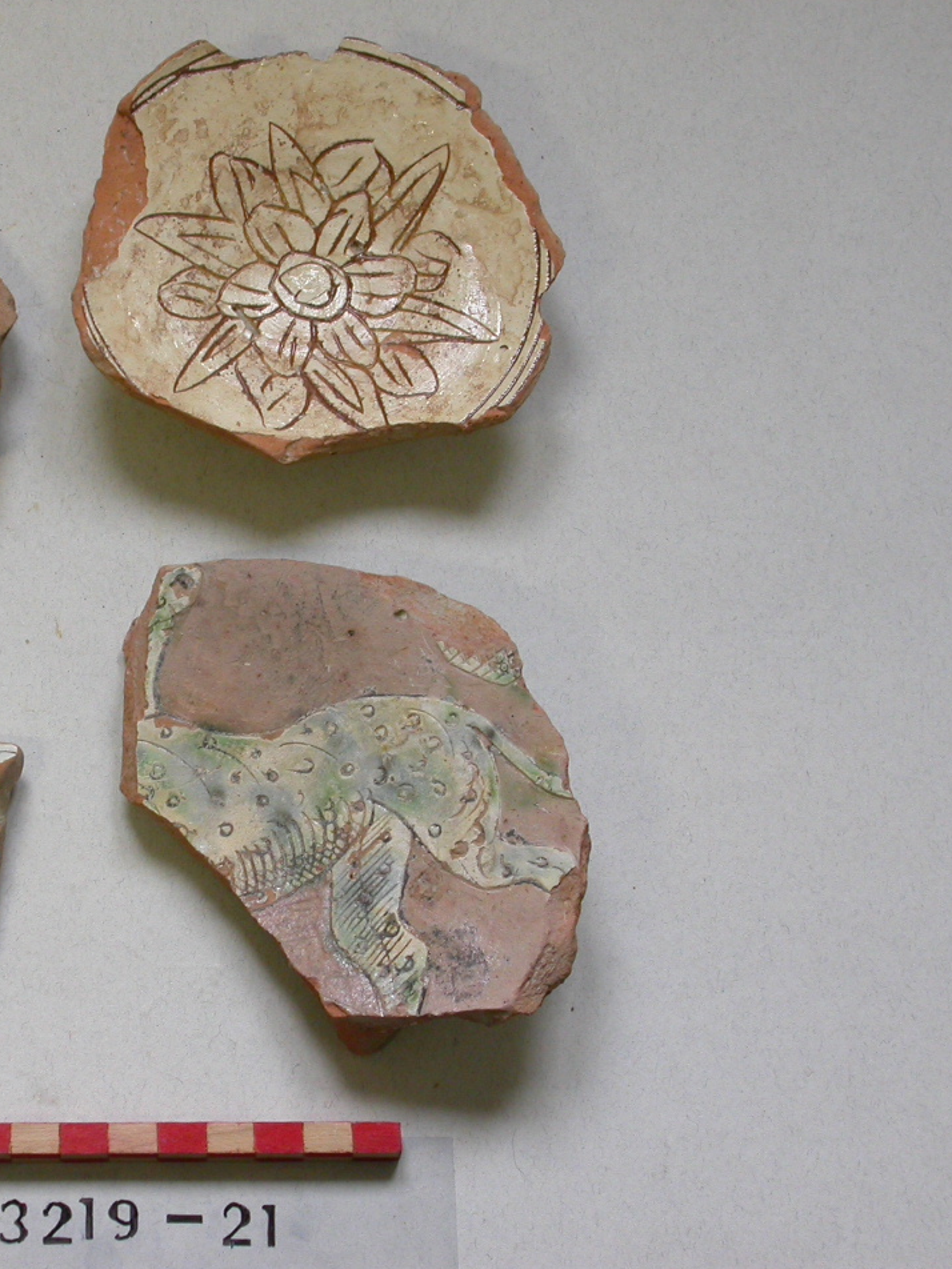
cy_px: 633
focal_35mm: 121
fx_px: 4437
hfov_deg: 12.2
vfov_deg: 16.3
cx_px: 159
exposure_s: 1/8.5
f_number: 3.7
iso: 100
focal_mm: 18.7
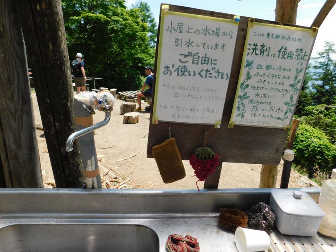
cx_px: 168
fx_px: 223
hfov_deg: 73.9
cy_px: 126
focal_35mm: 23
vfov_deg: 58.9
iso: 125
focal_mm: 4
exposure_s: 1/1000
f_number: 3
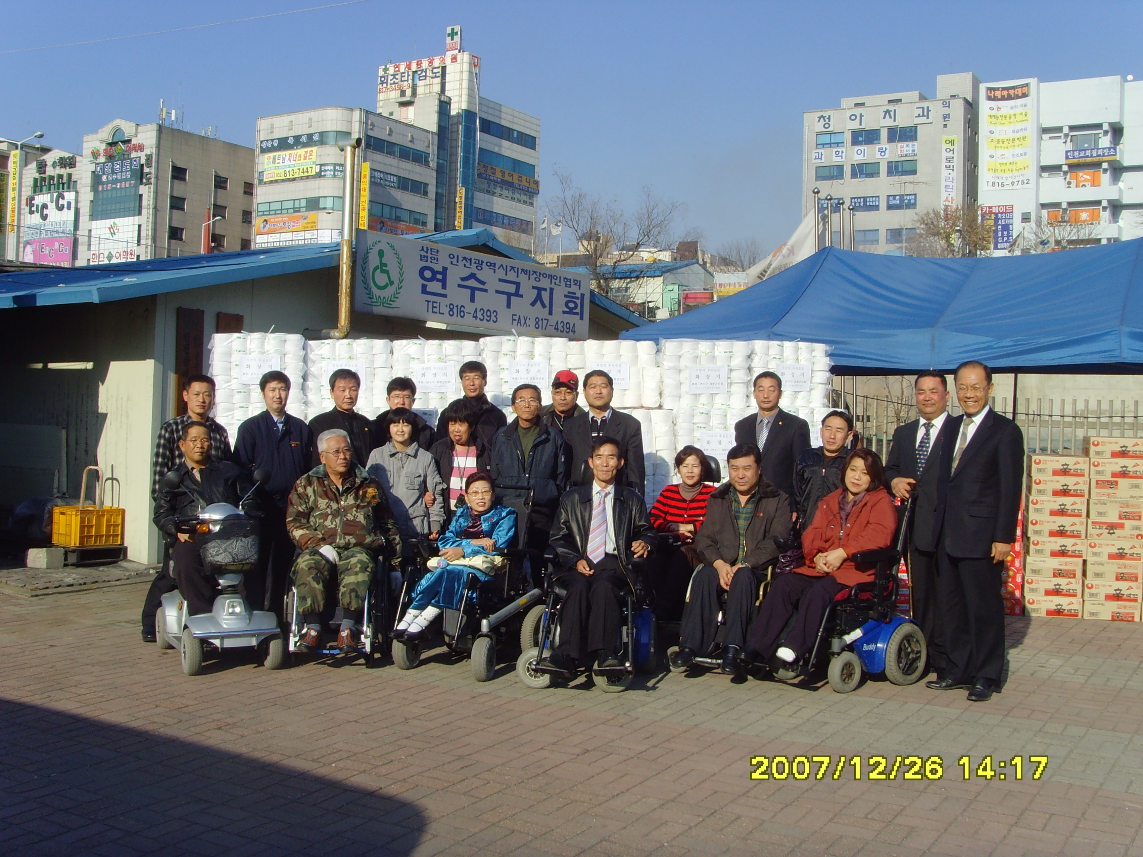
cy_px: 428
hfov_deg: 47.9
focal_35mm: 39
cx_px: 572
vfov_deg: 36.8
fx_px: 1288
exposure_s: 1/350
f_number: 6.3
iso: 80
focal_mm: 6.6
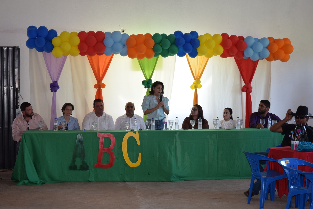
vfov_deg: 19.8
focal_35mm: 69
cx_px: 156
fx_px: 600
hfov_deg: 29.2
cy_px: 104
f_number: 5.6
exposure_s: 1/125
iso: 640
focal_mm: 46
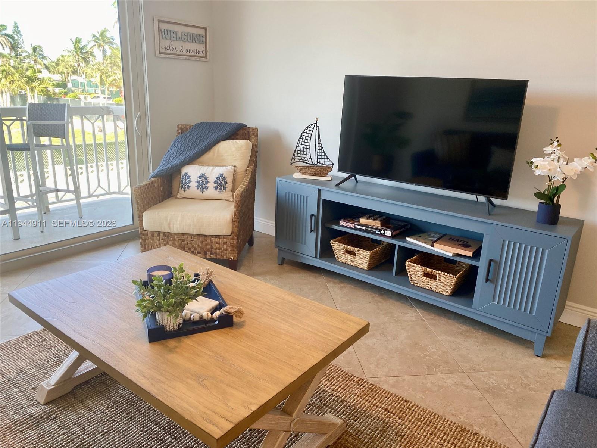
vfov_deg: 53.1
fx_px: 448
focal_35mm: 26
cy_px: 224
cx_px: 298
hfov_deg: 67.3
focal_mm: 4.25
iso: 80
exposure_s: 1/60
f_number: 1.8
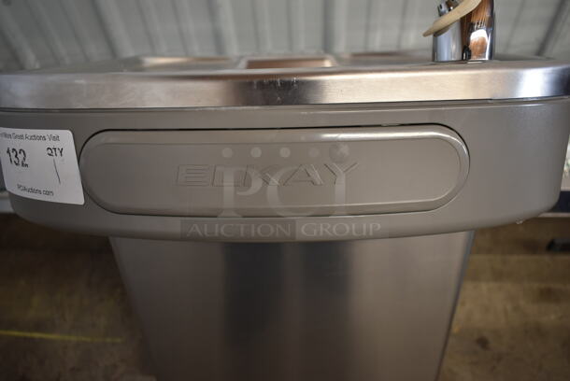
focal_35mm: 27
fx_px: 428
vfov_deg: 48.0
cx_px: 285
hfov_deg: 67.3
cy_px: 190
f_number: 3.5
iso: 560
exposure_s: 1/30
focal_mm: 18
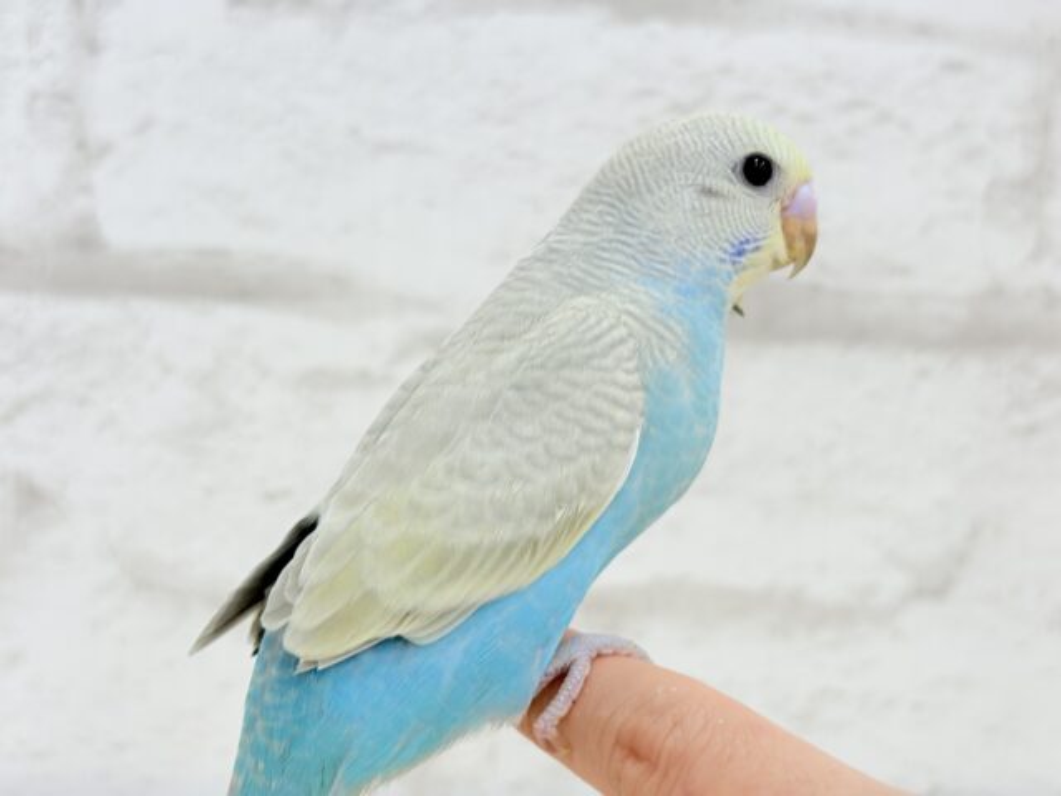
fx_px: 1594
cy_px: 398
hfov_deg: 36.8
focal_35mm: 52
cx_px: 530
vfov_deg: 28.0
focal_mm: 5.96
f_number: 1.6
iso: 32
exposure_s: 1/50
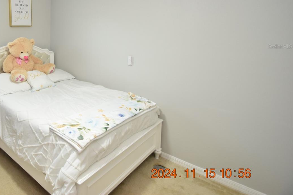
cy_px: 46
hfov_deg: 70.3
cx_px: 69
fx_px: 187
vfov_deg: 52.4
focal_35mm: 23
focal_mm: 10
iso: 1000
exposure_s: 1/60
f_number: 3.5
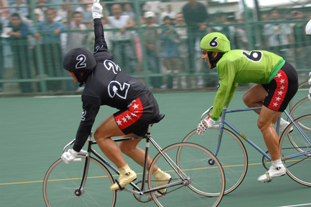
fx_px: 971
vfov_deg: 12.2
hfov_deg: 18.2
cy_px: 104
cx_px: 156
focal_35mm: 112
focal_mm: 75
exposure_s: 1/400
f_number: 2.8
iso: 500
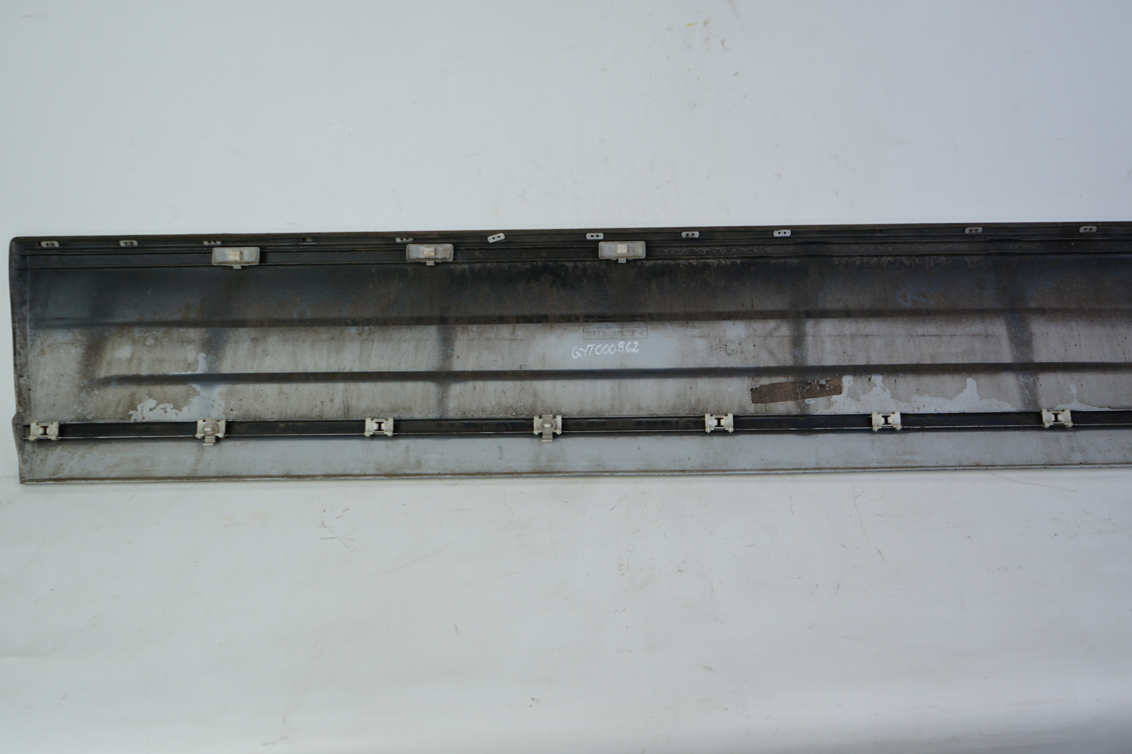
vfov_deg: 39.9
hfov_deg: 57.2
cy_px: 327
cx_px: 609
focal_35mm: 33
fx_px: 1038
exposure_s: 1/160
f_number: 8
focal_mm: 28
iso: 200
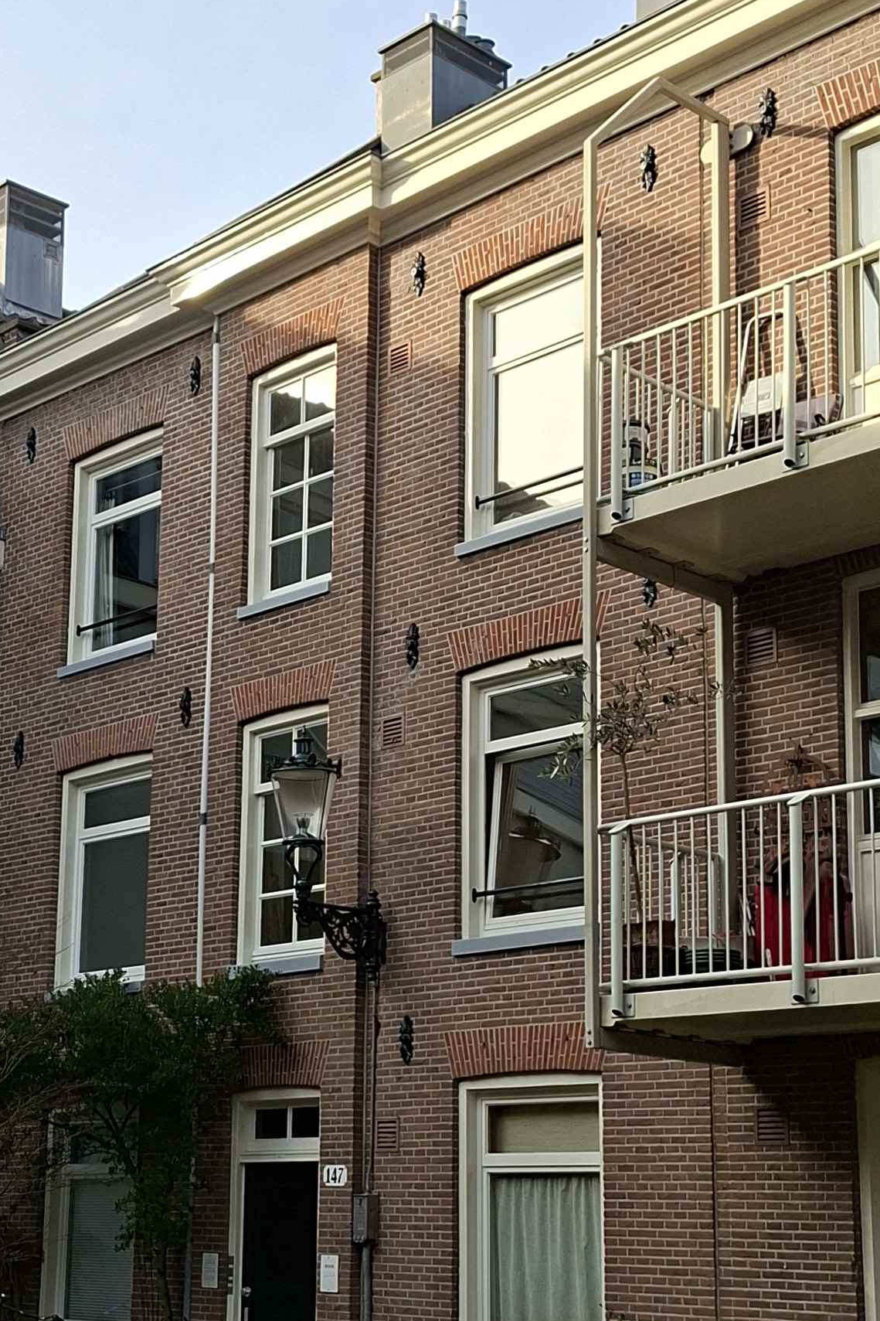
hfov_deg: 24.1
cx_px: 350
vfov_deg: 35.5
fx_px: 2054
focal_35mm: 56
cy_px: 799
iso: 50
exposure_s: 1/951
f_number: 1.8
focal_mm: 5.54
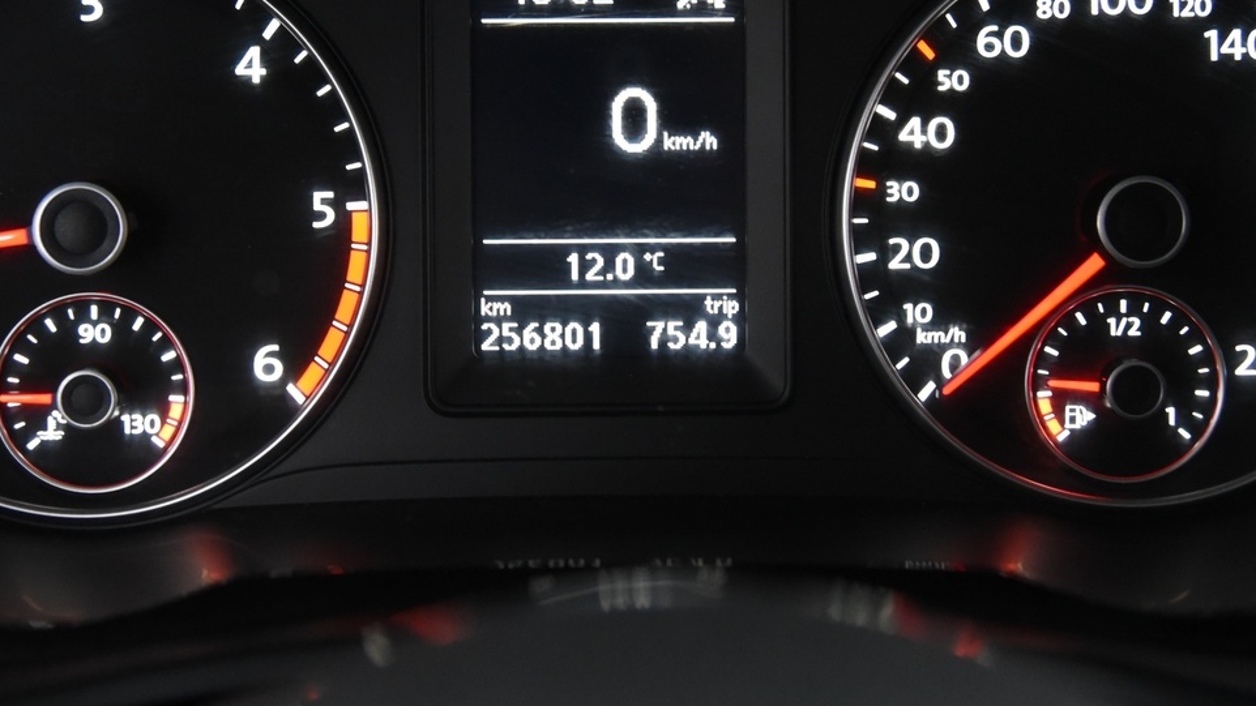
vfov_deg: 17.9
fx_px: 2231
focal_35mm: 67
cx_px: 604
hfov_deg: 31.4
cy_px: 166
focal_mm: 38
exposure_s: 1/30
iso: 4000
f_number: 4
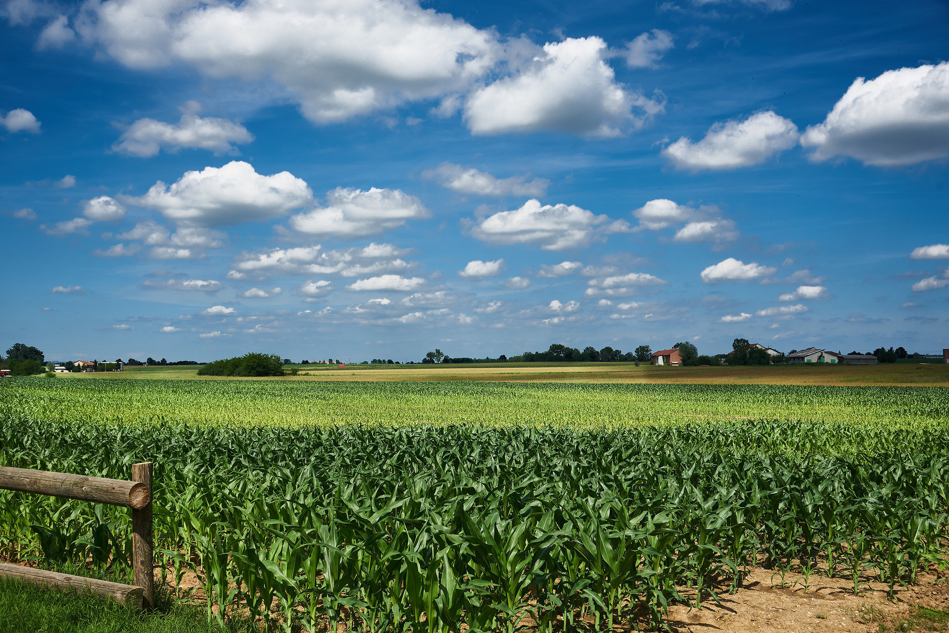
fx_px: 923
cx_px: 474
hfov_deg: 54.4
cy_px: 316
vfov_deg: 37.9
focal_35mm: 35
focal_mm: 35
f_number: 8
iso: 100
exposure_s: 1/400
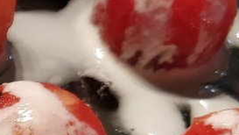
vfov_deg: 7.7
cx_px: -305
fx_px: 970
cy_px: 230
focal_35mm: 153
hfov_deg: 11.8
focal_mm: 4.1
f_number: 1.7
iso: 400
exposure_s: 1/100
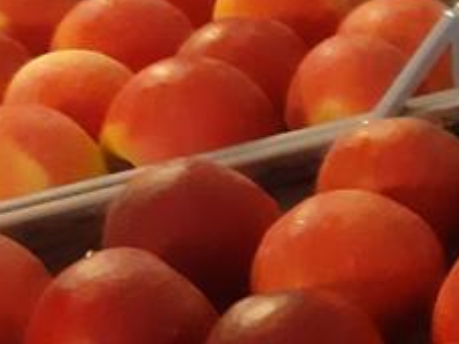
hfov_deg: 12.4
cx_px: 936
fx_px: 1842
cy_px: 231
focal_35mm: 139
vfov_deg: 10.6
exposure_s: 1/25
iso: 500
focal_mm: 3.93
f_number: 1.7
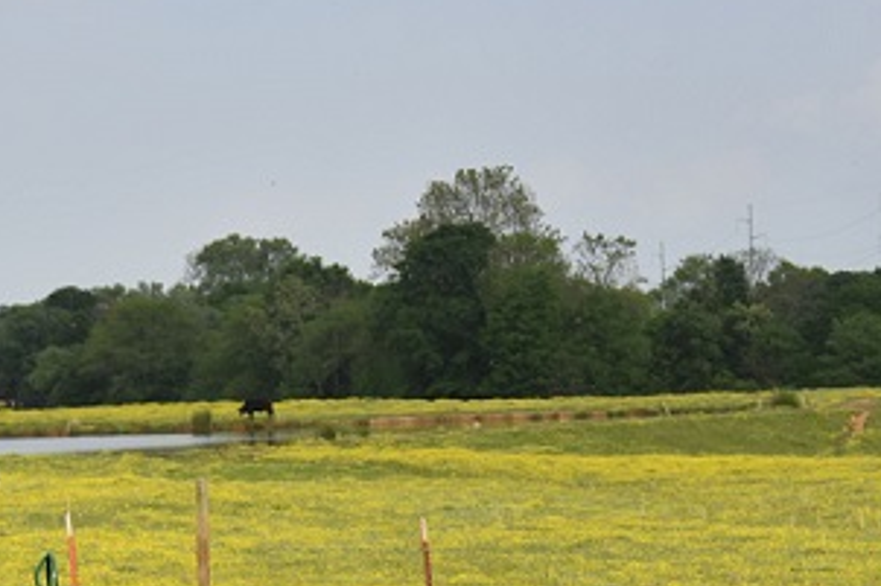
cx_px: 350
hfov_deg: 12.9
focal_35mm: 159
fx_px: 3889
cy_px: 736
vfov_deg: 8.5
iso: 200
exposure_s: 1/800
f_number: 6.3
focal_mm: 60
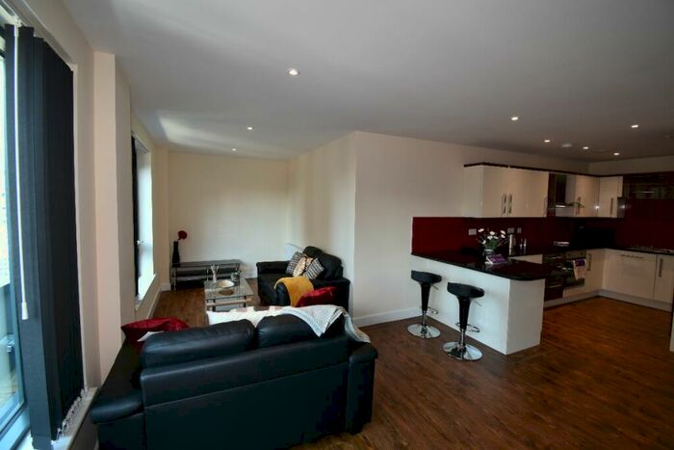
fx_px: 281
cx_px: 337
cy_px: 225
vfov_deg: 77.4
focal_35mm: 15
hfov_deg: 100.4
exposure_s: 1/10
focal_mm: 10
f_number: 5.6
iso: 100
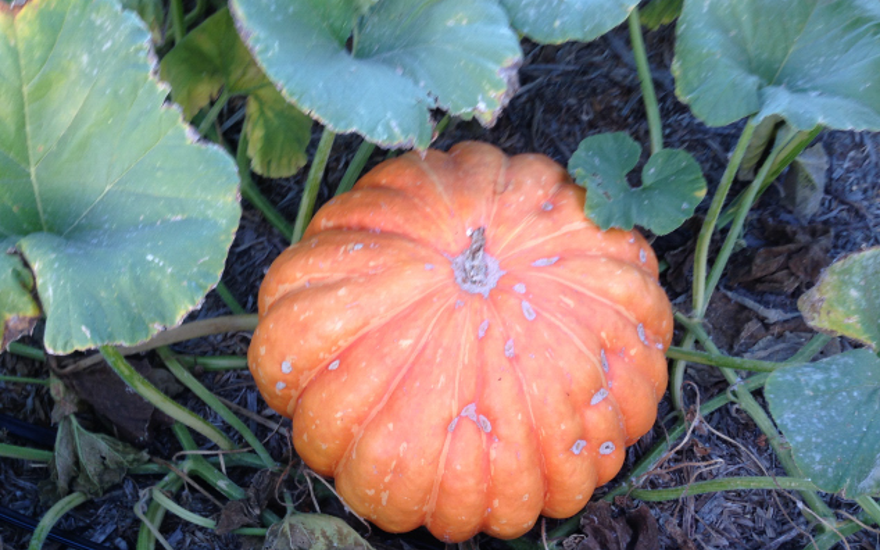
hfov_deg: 54.0
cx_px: 430
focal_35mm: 36
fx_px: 863
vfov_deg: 35.3
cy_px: 309
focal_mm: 4.12
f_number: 2.4
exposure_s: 1/40
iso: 50
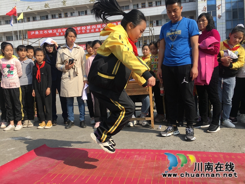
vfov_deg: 48.2
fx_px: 205
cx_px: 122
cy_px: 92
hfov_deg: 61.7
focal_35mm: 29
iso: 25
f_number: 2.2
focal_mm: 4.15
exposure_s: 1/1326
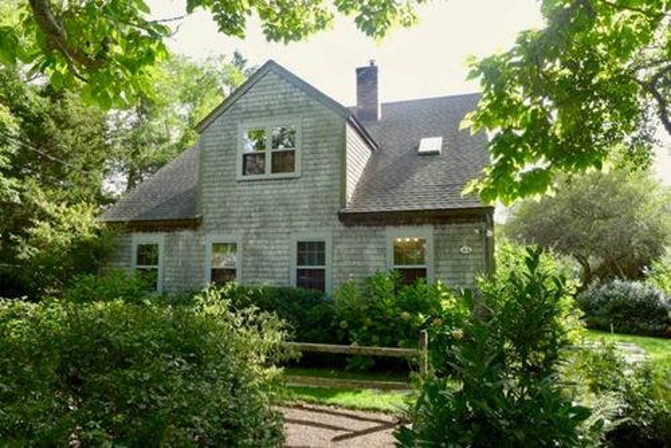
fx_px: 448
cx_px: 336
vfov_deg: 53.2
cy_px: 224
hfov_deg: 73.7
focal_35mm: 24
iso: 80
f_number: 2.8
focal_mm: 4.7
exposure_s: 1/250
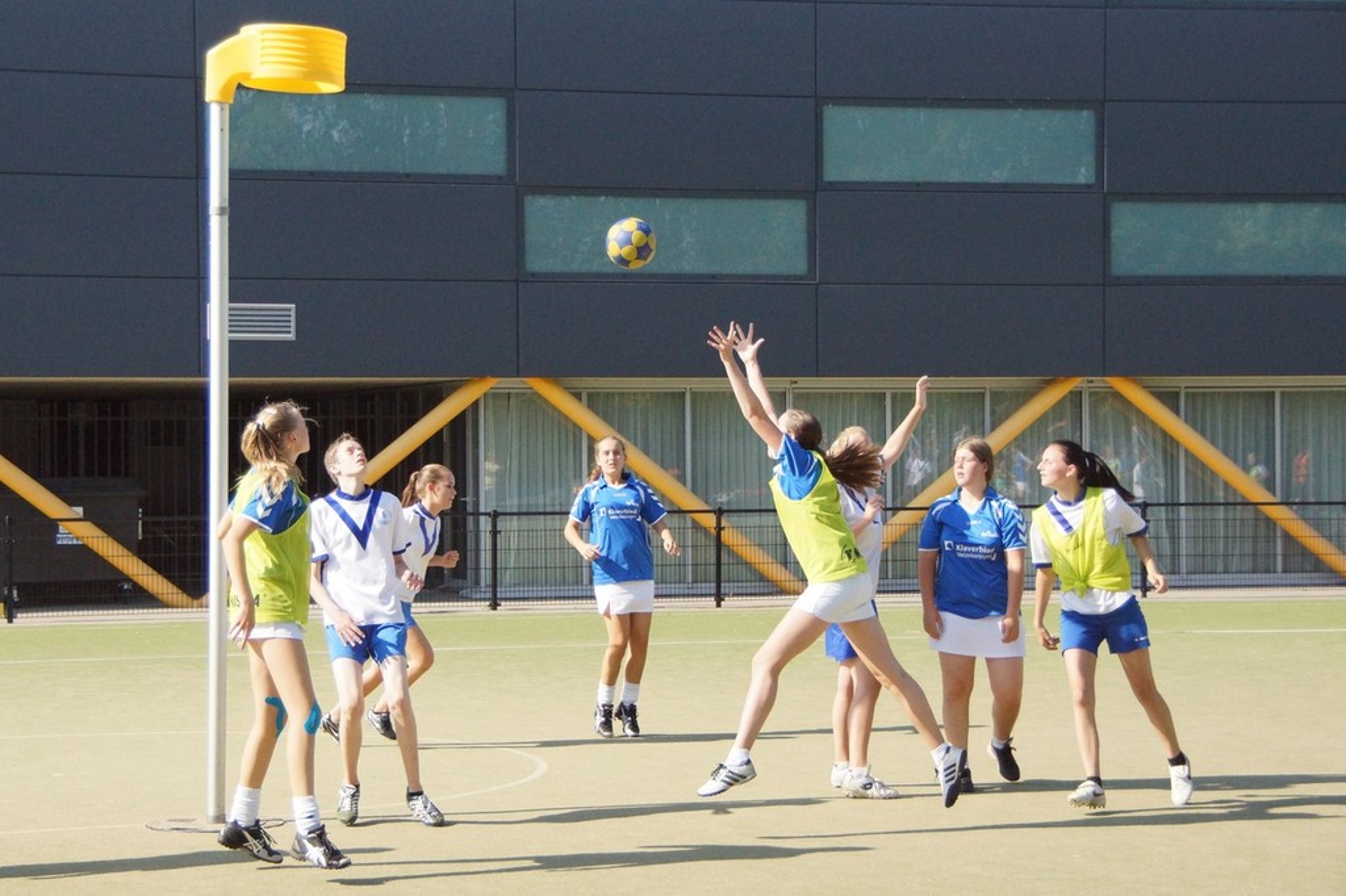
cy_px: 448
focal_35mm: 75
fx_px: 2803
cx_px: 673
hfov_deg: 27.0
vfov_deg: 18.2
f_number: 5
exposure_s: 1/5000
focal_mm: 50
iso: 1600
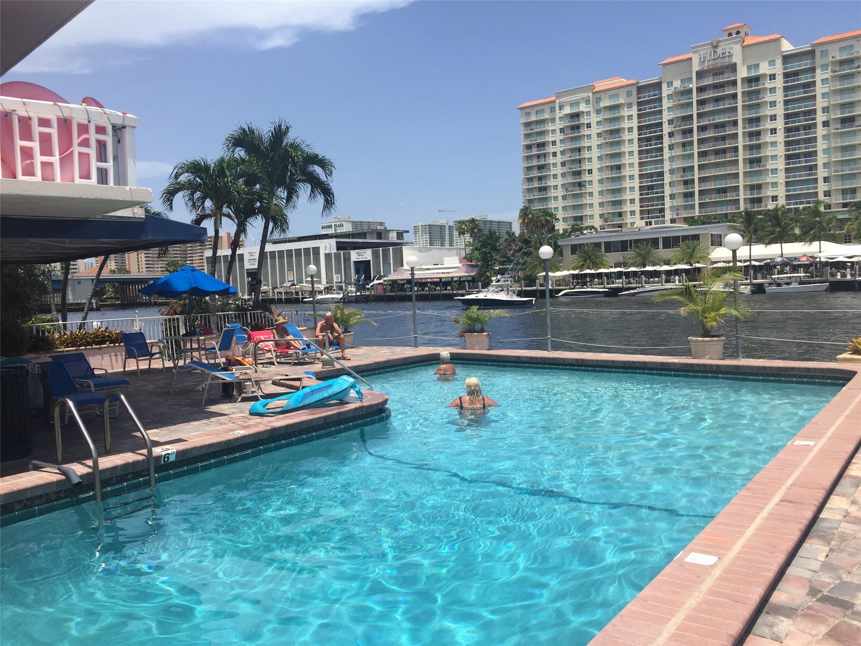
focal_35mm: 29
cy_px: 323
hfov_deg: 61.7
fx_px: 721
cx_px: 430
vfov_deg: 48.2
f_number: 2.2
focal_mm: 4.15
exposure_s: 1/2639
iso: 32
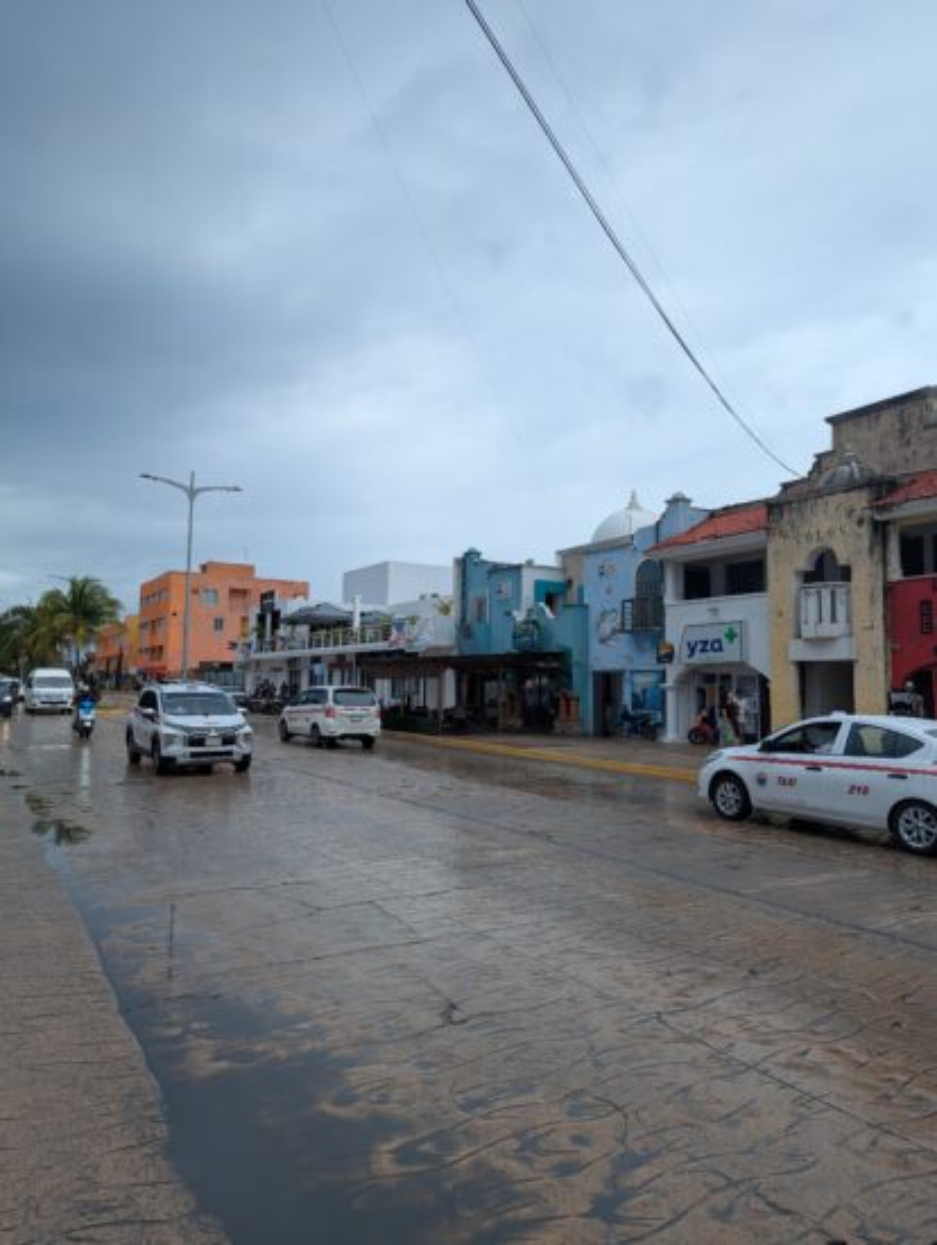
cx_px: 468
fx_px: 864
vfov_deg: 71.5
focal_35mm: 24
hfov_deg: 56.9
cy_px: 622
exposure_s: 1/1381
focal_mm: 6.81
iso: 48
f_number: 1.85
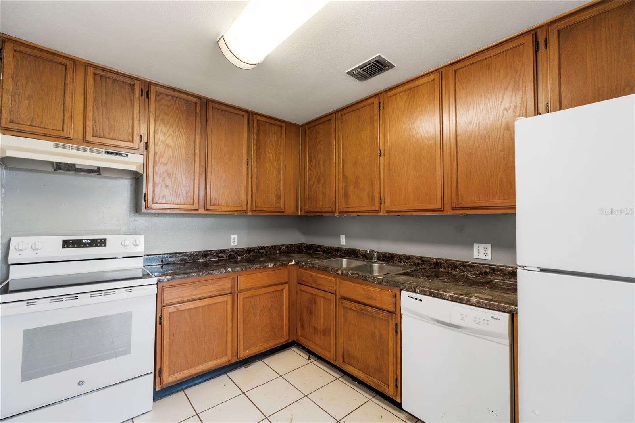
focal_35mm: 15
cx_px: 318
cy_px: 212
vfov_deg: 77.3
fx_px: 265
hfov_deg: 100.4
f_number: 5
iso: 320
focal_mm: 10
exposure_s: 1/25
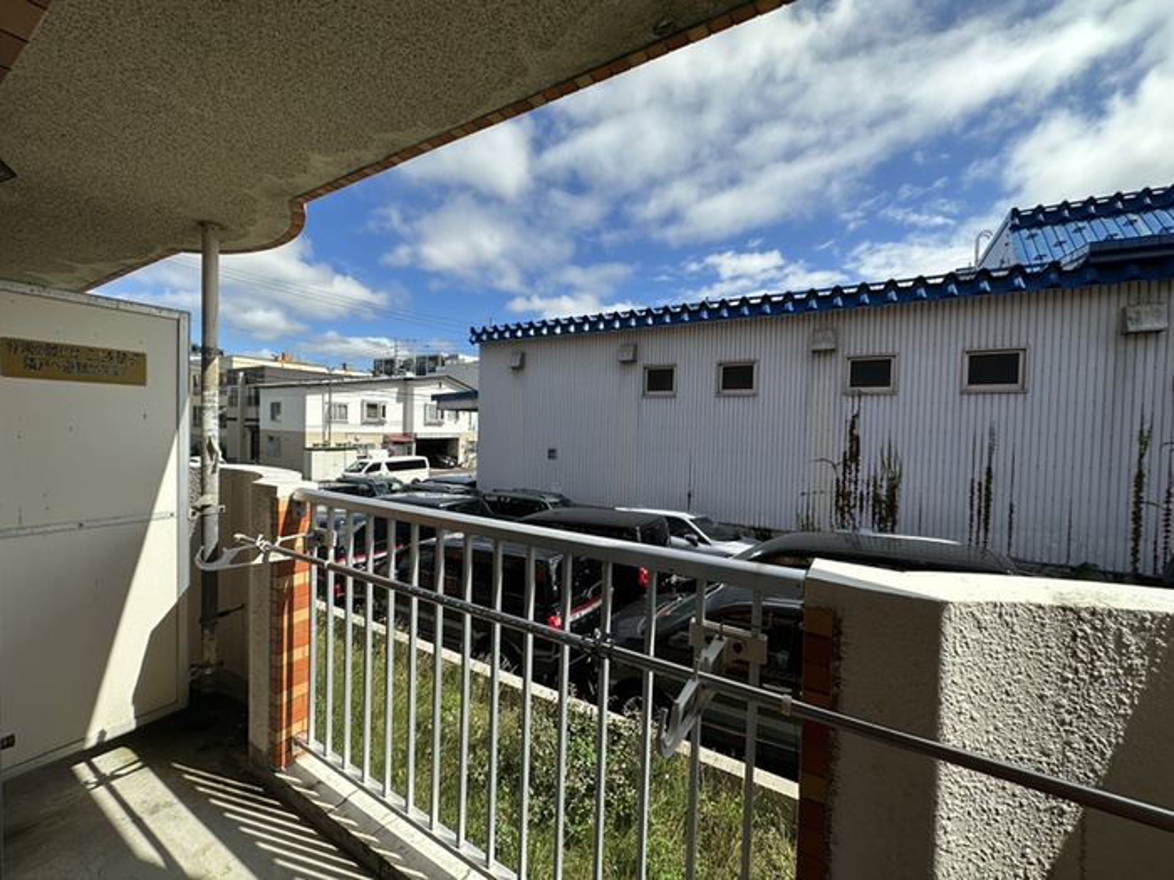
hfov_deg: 102.1
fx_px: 475
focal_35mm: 14
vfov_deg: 85.7
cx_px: 587
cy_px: 440
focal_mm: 2.22
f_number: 2.2
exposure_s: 1/1825
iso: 50
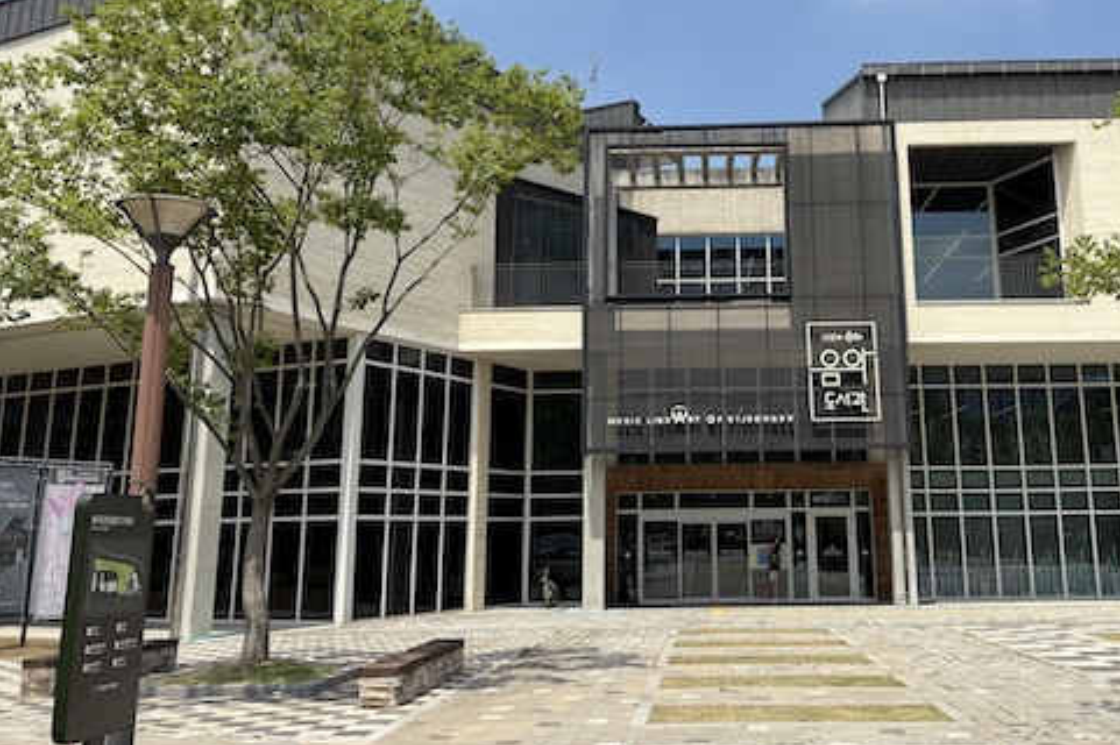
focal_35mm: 36
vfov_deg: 36.6
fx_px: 1119
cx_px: 701
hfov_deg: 52.6
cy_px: 275
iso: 50
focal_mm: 5.96
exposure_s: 1/3623
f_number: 1.6
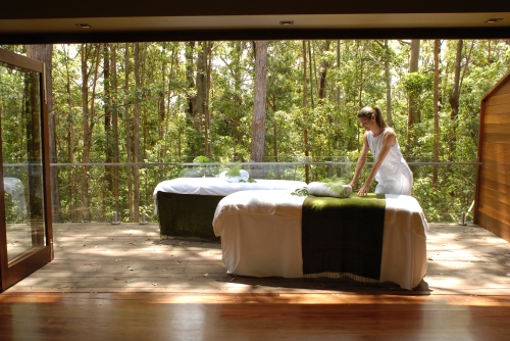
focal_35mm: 30
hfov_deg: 61.9
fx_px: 425
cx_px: 255
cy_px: 170
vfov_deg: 43.7
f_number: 13
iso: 200
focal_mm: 20
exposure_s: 1/20
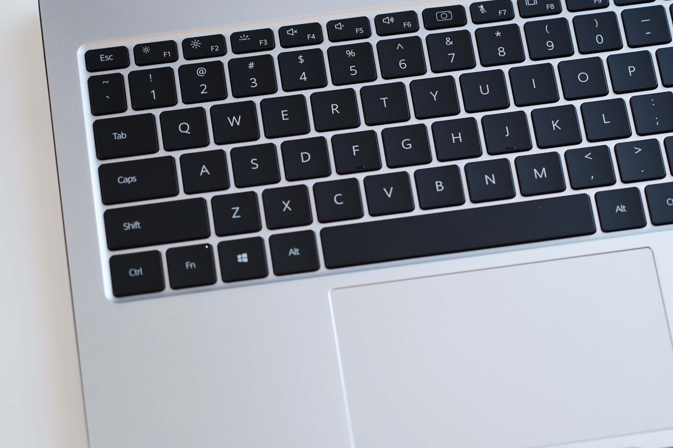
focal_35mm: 146
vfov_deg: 9.4
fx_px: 2729
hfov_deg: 14.0
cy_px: 200
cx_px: 454
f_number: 4
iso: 100
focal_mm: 105
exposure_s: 1/20
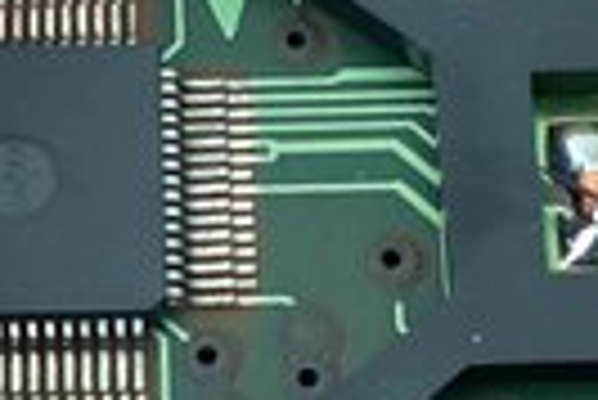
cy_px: 162
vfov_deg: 9.6
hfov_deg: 14.3
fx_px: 2378
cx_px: 135
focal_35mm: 143
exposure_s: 1/30
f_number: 2.4
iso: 400
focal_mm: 3.3
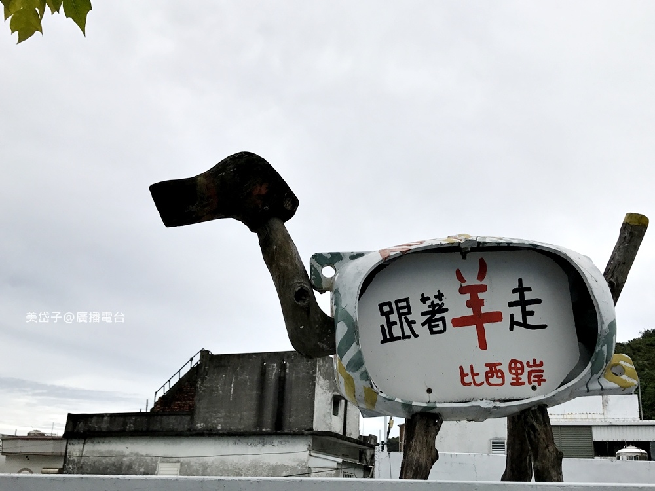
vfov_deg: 49.7
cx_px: 328
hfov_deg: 63.4
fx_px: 530
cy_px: 246
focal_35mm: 28
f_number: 1.8
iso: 20
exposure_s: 1/4167
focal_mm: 3.99
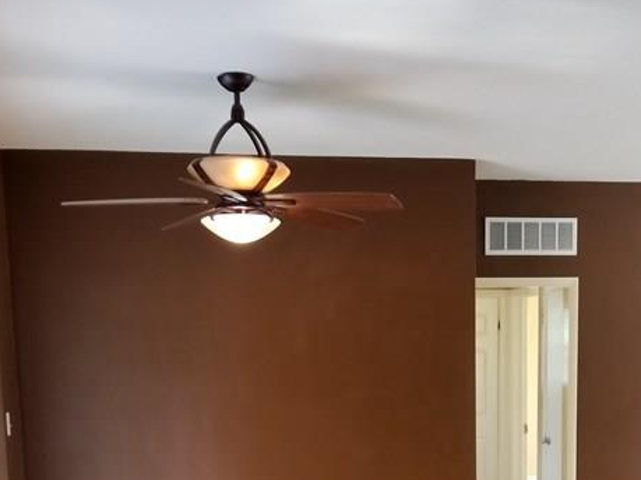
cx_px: 475
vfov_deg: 23.7
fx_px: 1074
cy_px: 520
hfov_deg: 32.7
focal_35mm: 58
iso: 160
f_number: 1.7
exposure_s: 1/60
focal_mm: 4.25
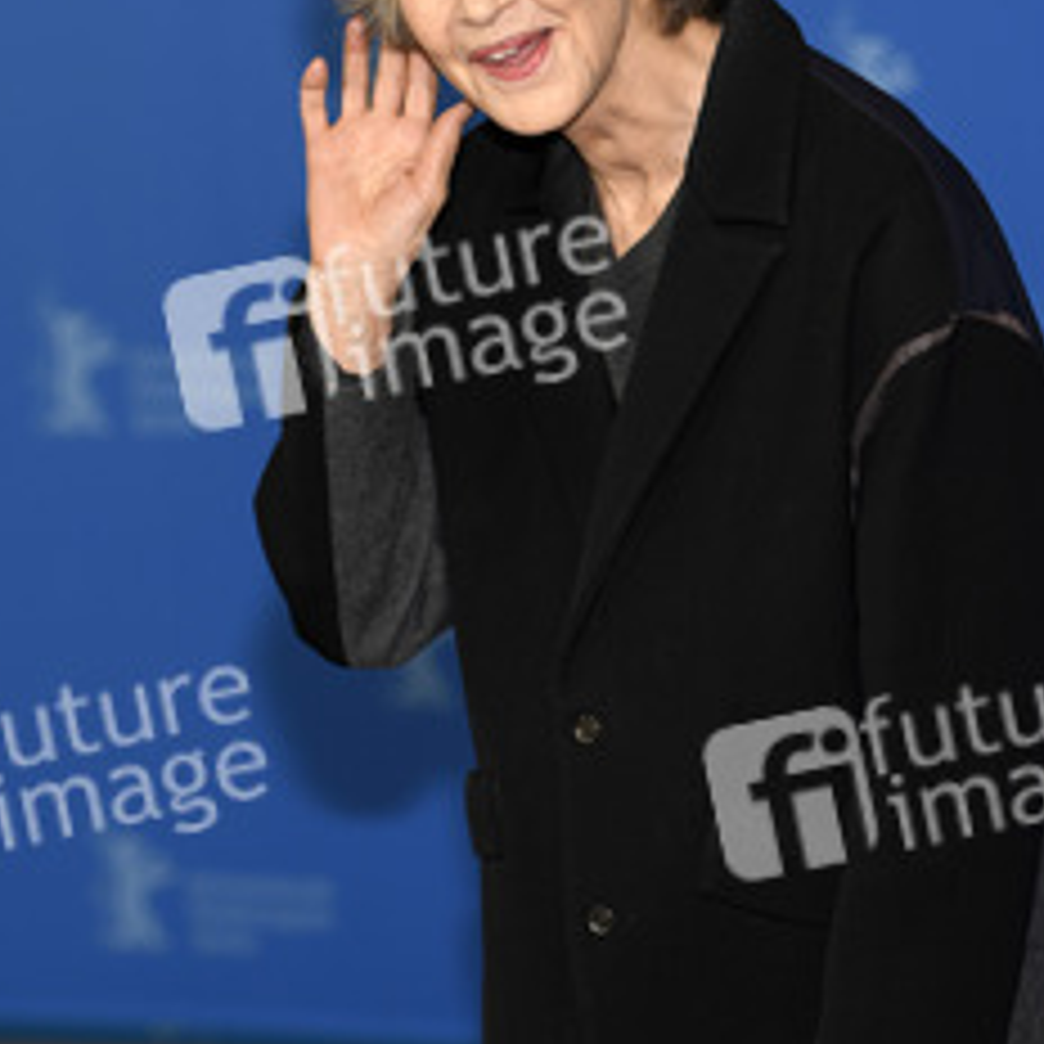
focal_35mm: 176
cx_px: 526
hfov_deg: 9.9
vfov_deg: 9.9
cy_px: 549
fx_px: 6005
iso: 800
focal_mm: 120
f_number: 3.5
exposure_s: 1/320
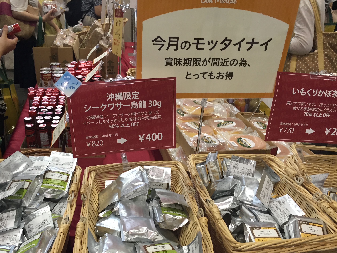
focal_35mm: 33
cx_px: 147
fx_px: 321
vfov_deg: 42.9
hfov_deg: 55.2
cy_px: 142
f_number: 2.2
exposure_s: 1/30
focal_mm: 4.15
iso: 100
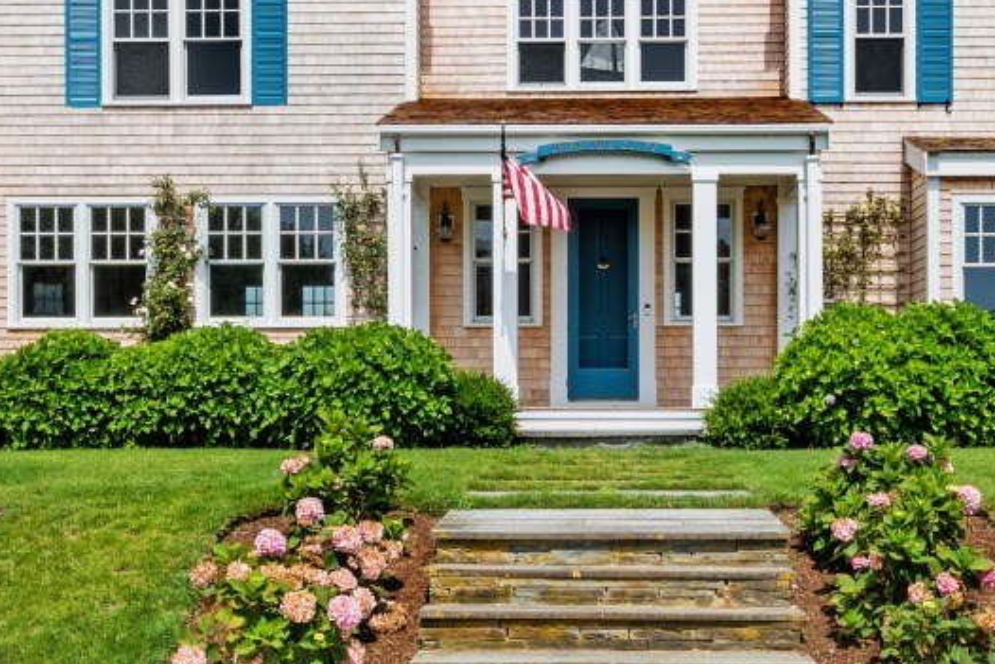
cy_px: 212
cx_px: 582
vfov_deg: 33.1
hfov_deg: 48.2
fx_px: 1106
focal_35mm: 40
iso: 160
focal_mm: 13
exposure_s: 1/200
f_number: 16
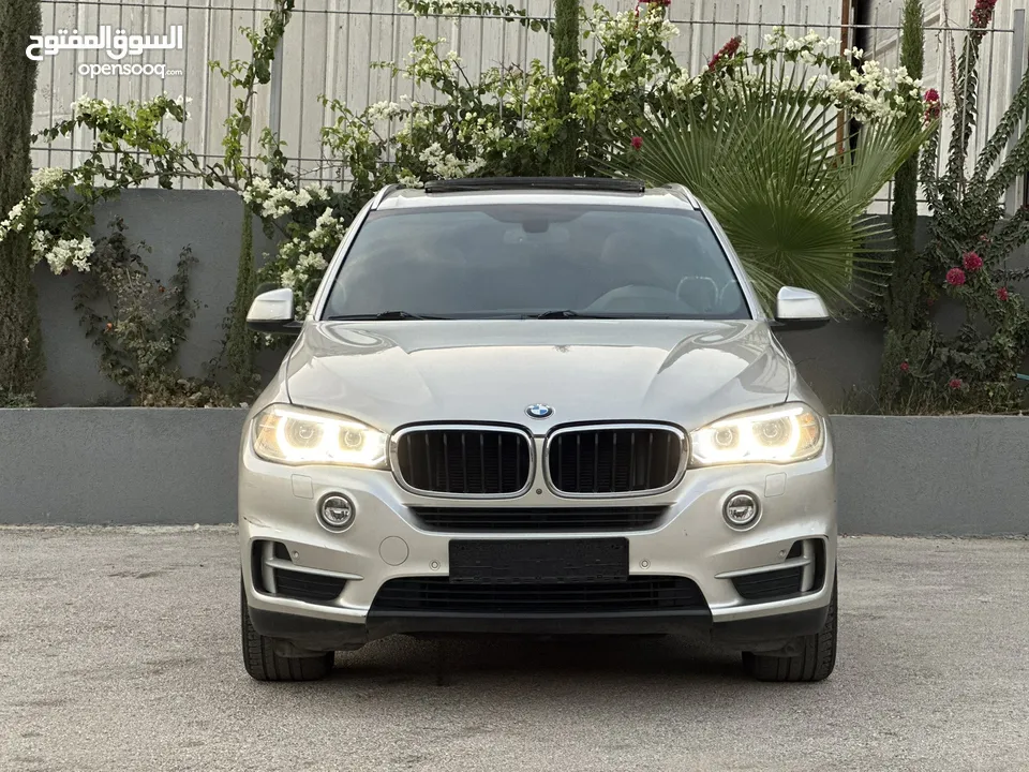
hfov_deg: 25.3
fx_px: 2289
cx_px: 514
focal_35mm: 77
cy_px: 386
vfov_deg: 19.1
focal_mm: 9
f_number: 2.8
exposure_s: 1/76
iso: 250
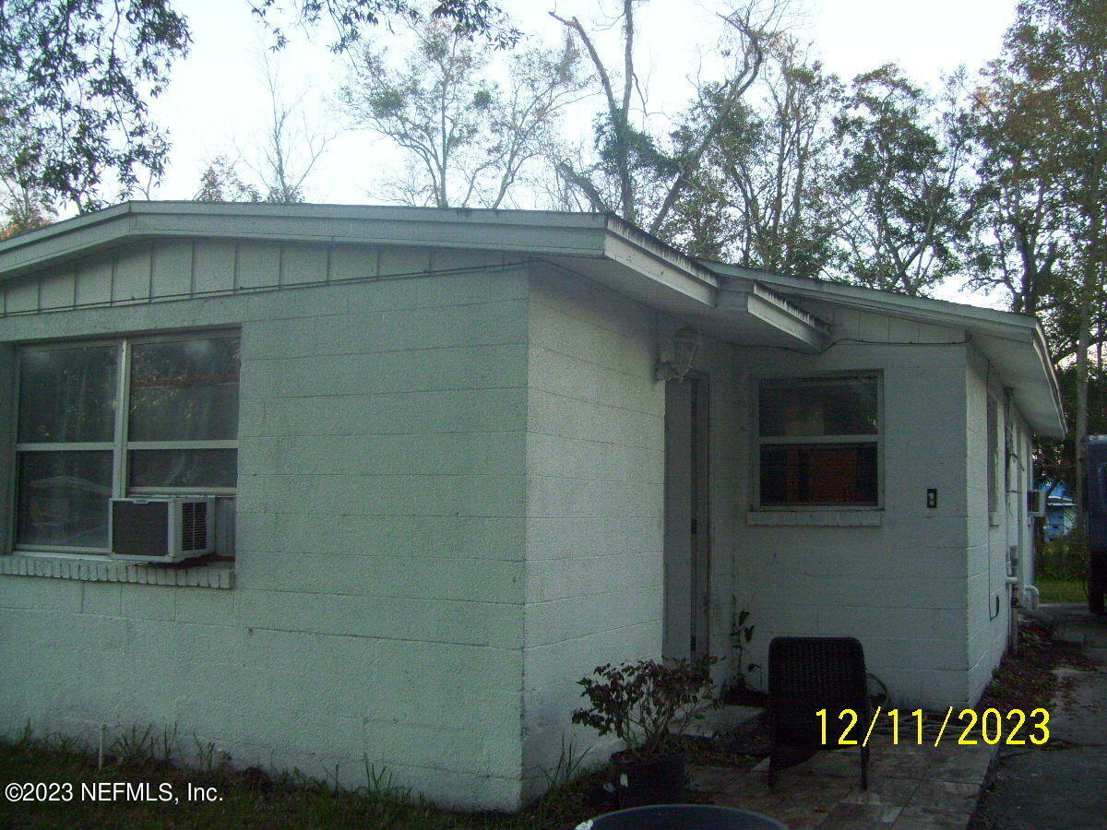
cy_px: 415
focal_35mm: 36
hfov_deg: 51.4
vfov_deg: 39.7
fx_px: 1151
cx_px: 554
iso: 400
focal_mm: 6
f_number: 2.7
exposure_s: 1/160
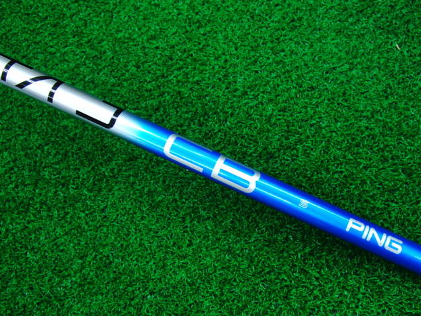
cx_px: 216
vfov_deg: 37.7
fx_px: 462
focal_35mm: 38
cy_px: 161
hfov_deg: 49.0
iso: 400
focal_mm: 6.42
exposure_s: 1/40
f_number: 3.6
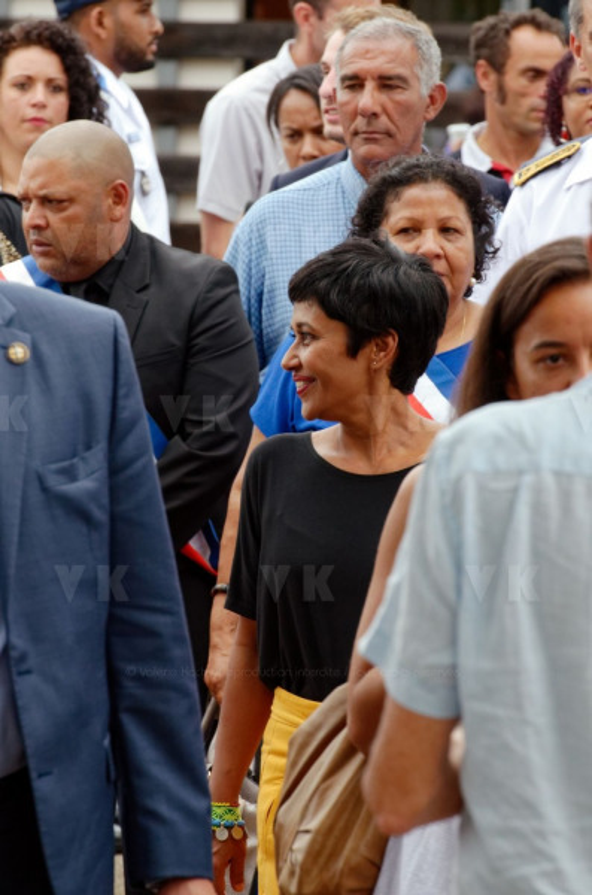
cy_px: 448
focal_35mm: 300
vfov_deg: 6.9
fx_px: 7438
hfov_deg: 4.6
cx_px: 296
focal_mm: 200
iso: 640
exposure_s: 1/200
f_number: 8
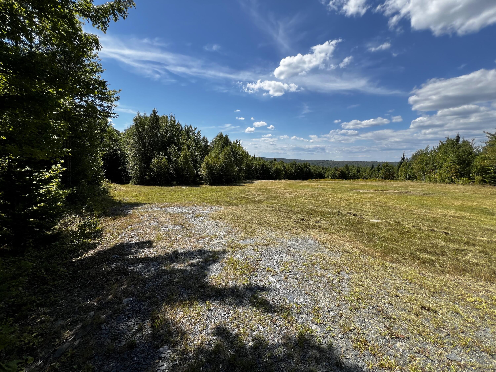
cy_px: 186
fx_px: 186
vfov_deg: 89.9
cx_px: 248
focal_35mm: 13
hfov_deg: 106.2
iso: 32
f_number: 1.8
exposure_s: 1/1845
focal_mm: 1.57
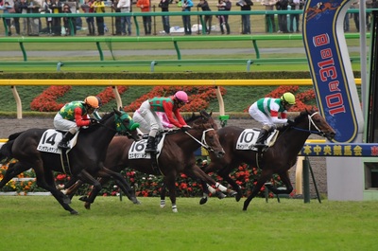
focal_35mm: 405
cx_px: 189
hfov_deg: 5.1
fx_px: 4244
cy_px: 126
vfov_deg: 3.4
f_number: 5.6
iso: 800
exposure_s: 1/800
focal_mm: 270
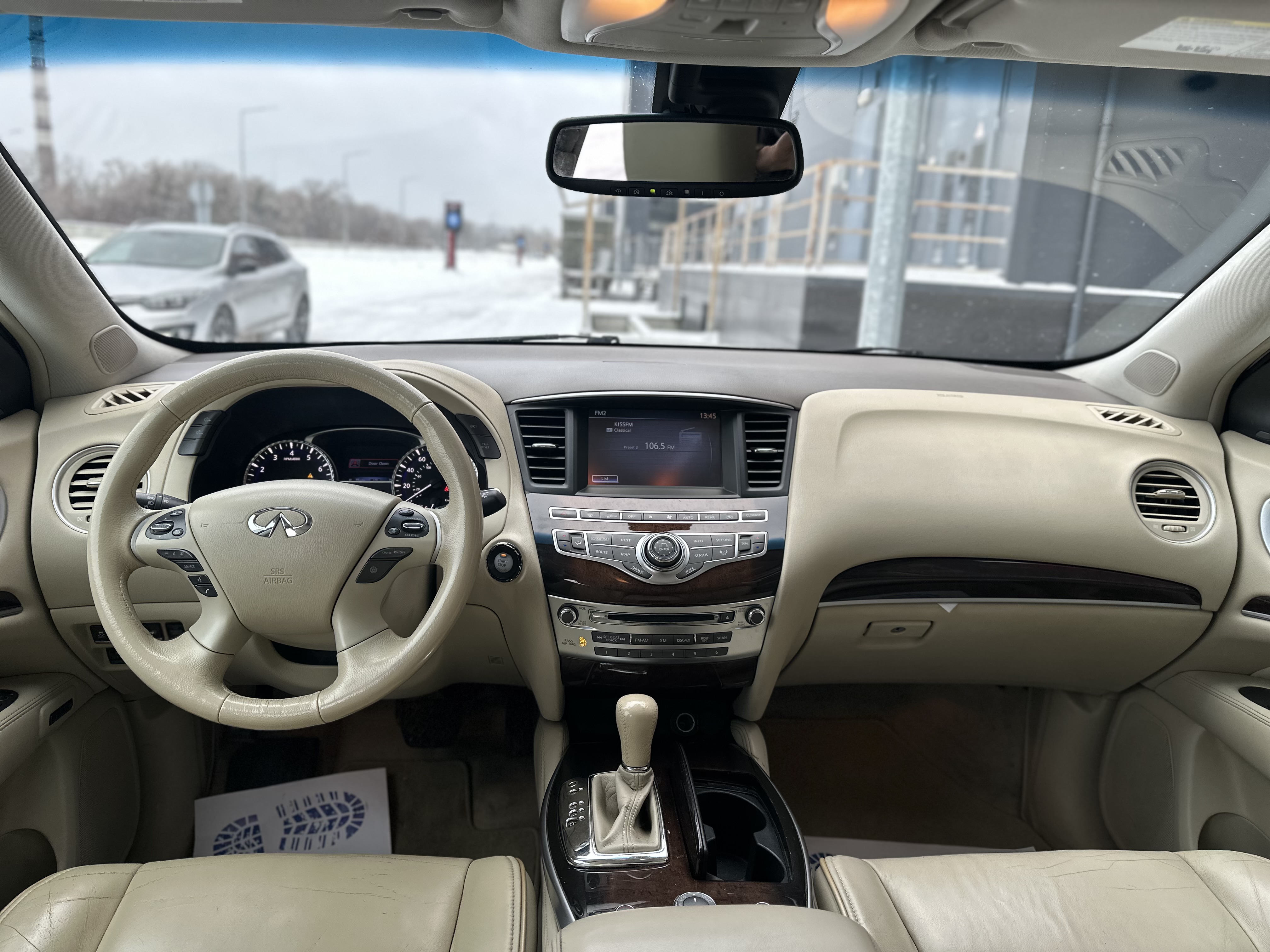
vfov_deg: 56.8
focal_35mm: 24
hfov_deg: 71.6
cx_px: 635
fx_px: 881
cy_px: 476
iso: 80
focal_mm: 6.86
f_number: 1.78
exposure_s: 1/301
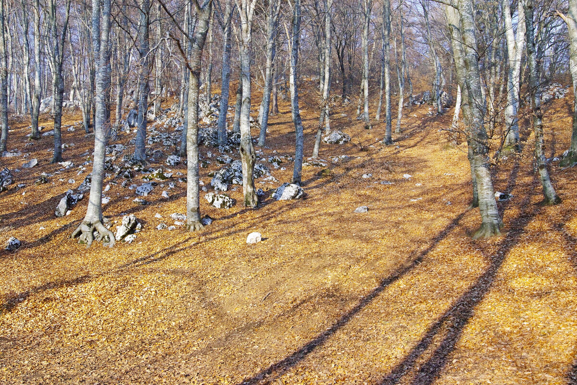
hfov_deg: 53.1
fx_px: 577
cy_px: 192
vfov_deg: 36.9
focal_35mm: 36
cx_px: 288
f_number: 11
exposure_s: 1/25
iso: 100
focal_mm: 24
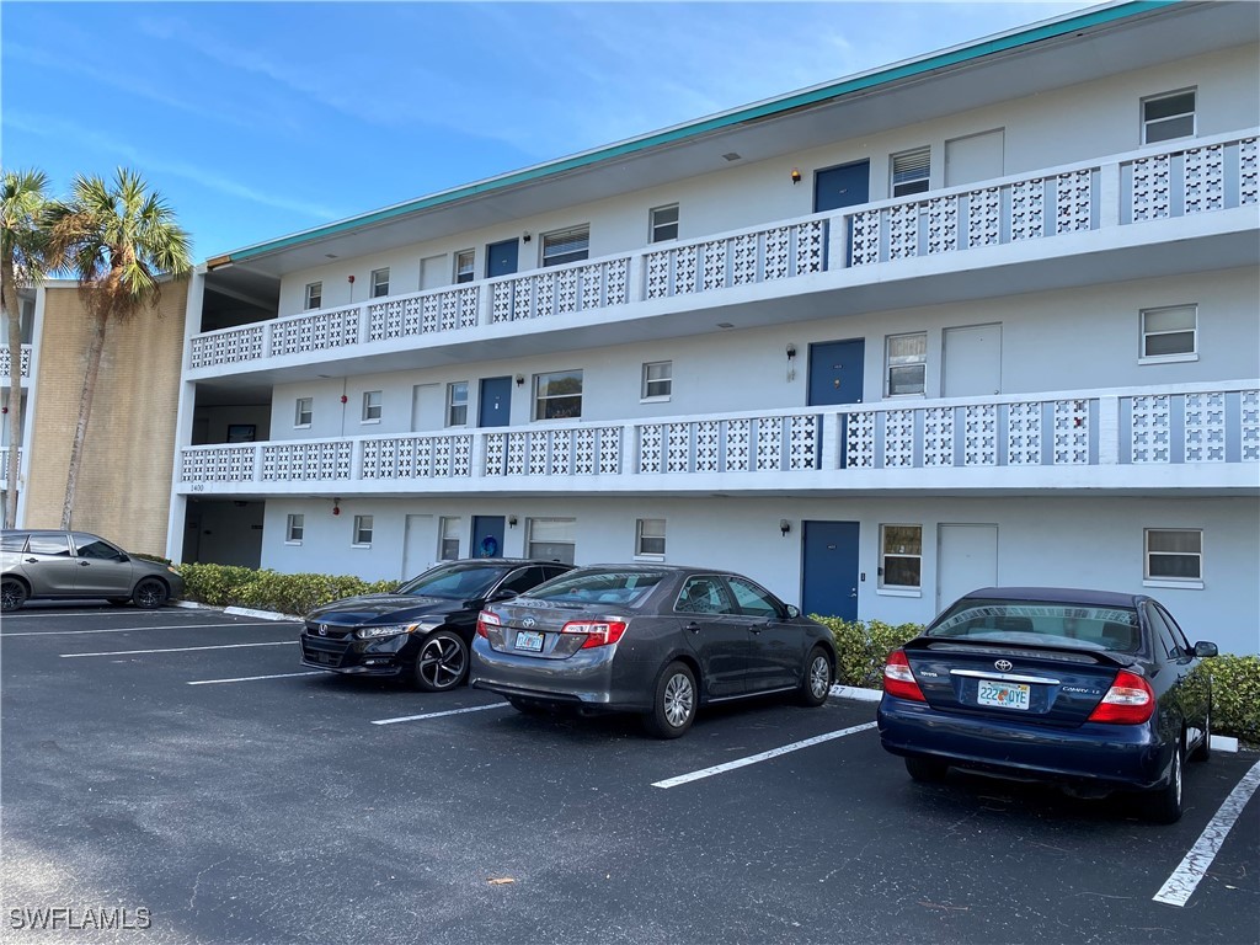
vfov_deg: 53.1
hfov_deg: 67.3
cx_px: 630
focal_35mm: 26
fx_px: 946
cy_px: 472
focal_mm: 4.25
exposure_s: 1/733
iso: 32
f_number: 1.8
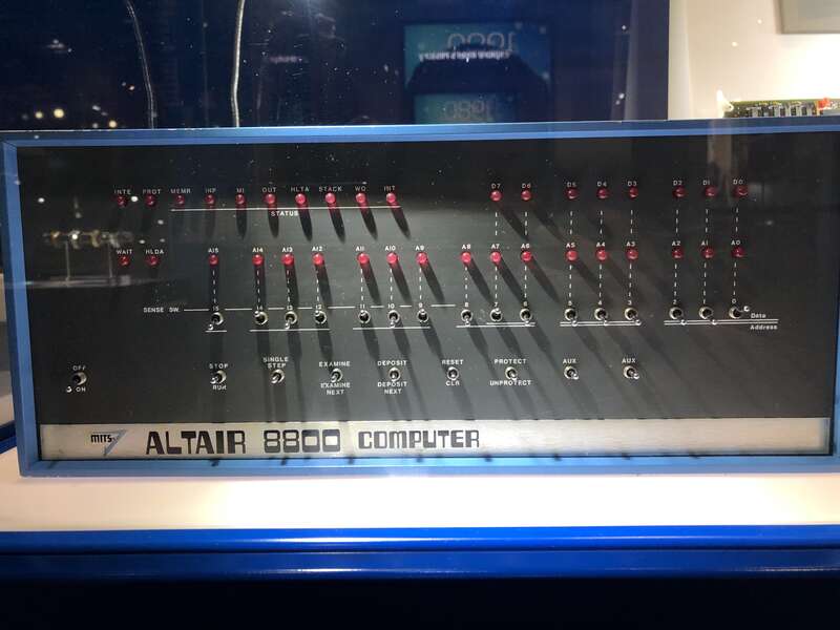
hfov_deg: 63.4
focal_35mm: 28
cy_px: 315
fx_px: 679
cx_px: 420
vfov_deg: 49.7
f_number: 1.8
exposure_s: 1/24
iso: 40
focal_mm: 4
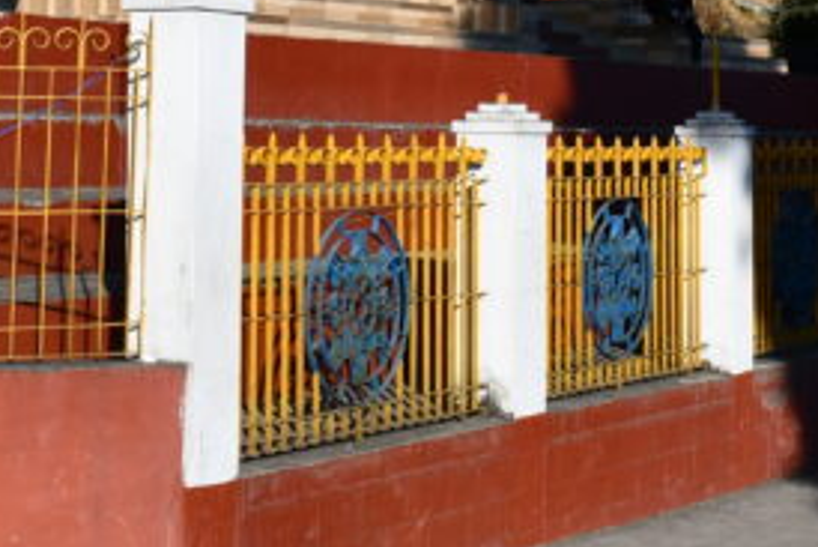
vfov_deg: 12.9
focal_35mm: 101
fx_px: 2296
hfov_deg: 20.1
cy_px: -271
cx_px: 552
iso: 100
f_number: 10
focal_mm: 18
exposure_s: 1/400
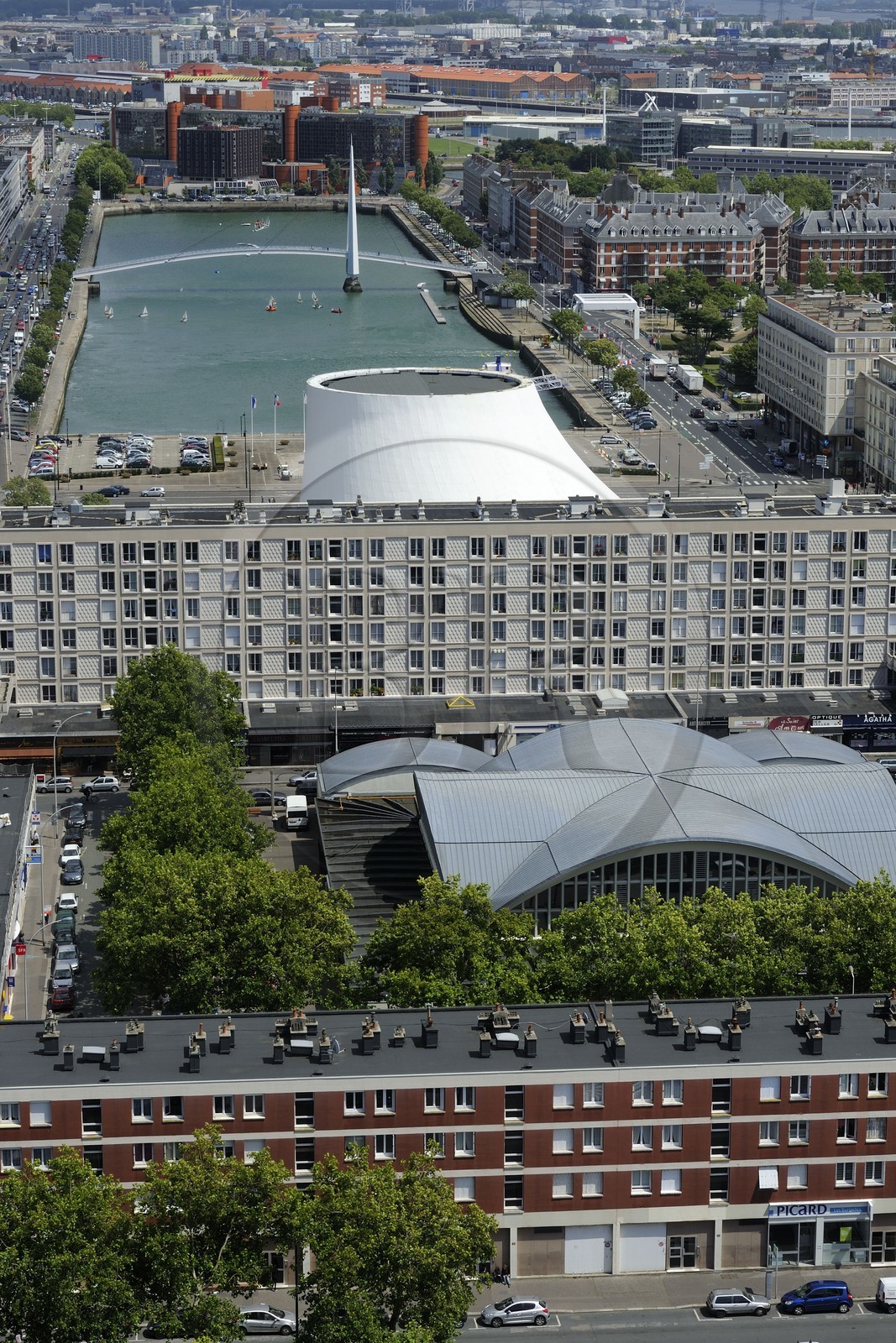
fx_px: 2799
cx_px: 448
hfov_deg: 18.2
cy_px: 672
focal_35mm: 75
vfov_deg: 27.0
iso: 200
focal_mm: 75
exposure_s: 1/250
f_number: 13
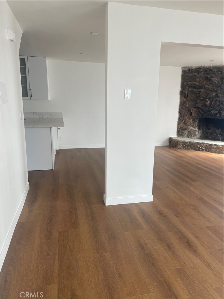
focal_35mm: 26
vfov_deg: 67.3
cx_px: 112
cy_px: 150
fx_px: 224
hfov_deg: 53.1
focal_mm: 4.2
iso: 32
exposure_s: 1/303
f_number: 1.6
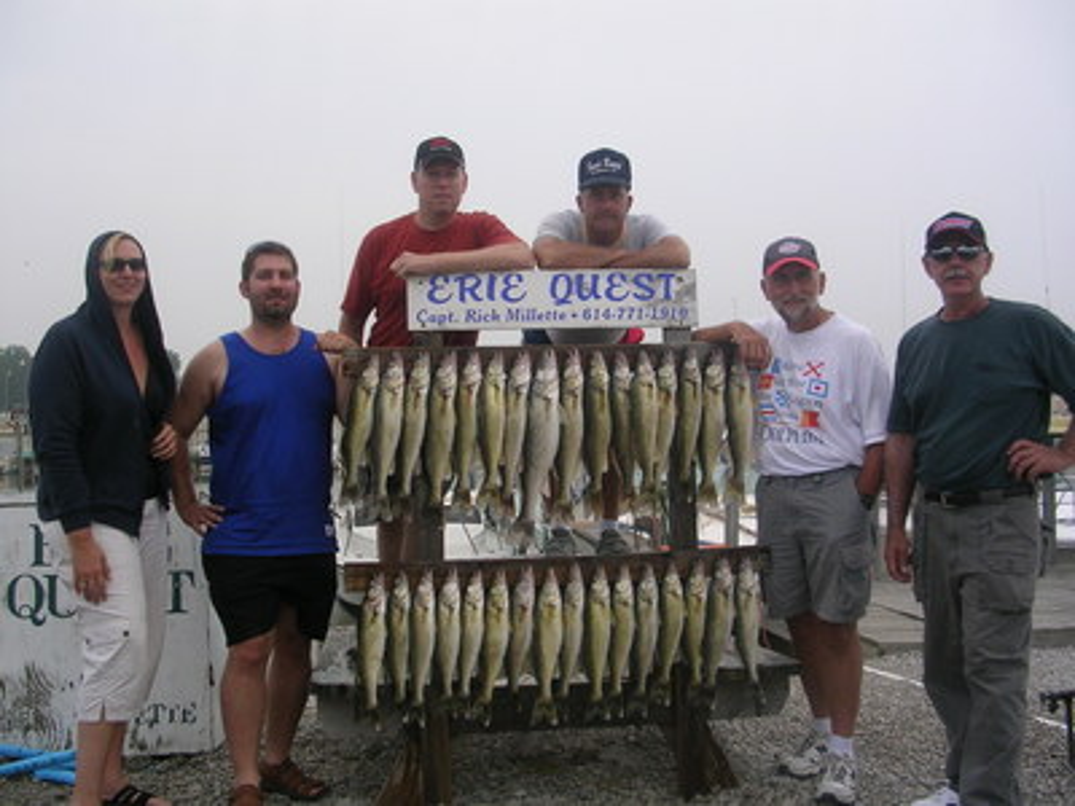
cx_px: 538
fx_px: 1180
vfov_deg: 37.7
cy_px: 403
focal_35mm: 38
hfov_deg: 49.0
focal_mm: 5.8
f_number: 2.8
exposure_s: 1/530
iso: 50
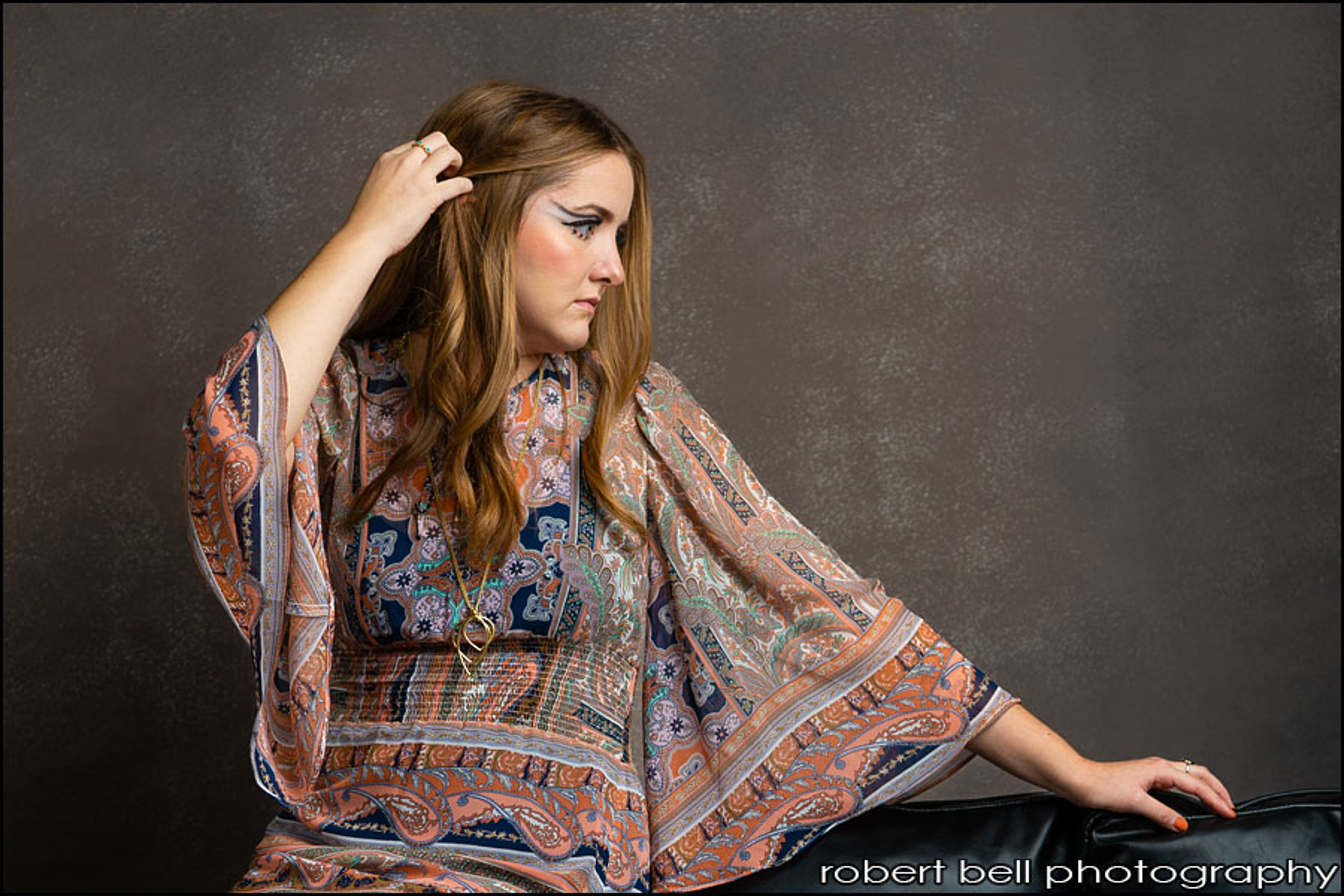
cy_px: 448
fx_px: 3173
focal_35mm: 85
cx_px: 672
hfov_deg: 23.9
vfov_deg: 16.1
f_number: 4.5
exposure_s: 1/100
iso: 100
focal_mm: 85
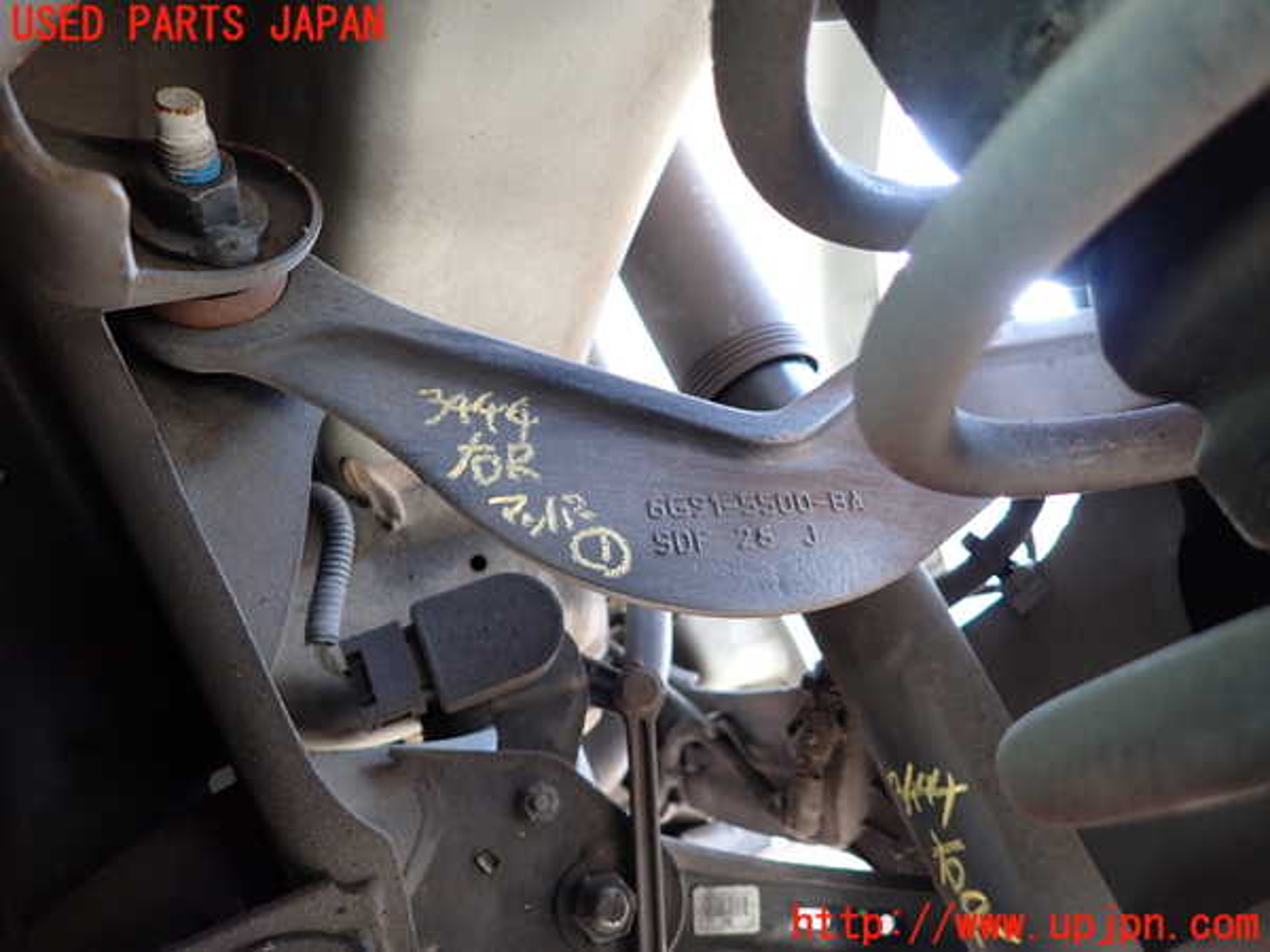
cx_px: 635
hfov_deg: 69.4
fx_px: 917
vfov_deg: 54.9
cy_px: 476
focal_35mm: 25
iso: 200
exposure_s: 1/60
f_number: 2
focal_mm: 4.5
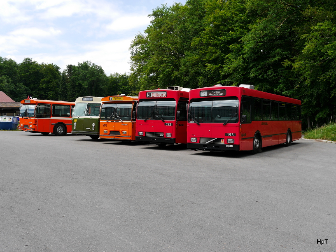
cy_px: 126
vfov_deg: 39.7
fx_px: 349
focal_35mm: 36
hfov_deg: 51.4
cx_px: 168
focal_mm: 18
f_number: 7.1
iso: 160
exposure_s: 1/320
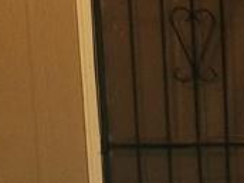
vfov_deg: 9.3
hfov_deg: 10.4
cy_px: 294
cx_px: 638
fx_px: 1093
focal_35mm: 155
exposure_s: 1/40
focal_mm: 5.4
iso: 640
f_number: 1.8
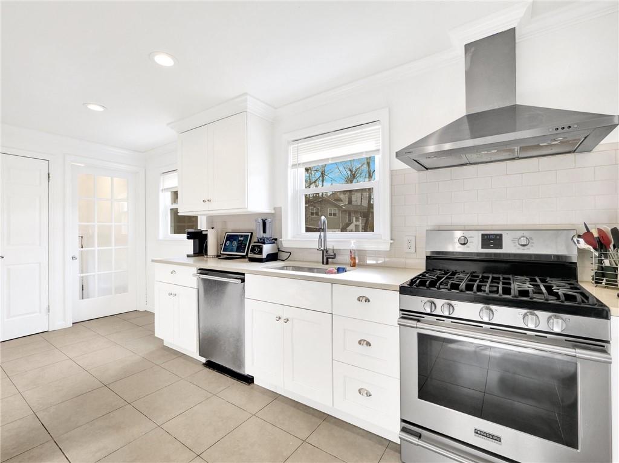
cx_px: 310
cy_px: 232
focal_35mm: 16
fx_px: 286
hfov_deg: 94.5
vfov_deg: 78.1
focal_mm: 8
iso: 400
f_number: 5.6
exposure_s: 1/80
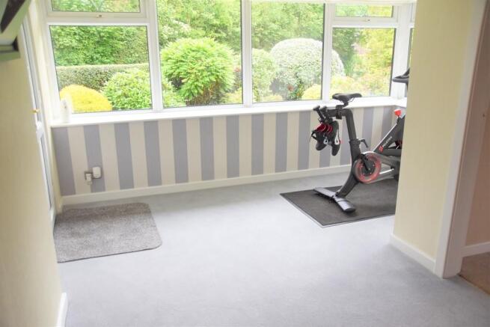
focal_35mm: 33
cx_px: 245
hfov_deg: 57.2
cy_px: 164
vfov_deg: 40.0
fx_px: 449
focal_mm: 22
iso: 500
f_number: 3.5
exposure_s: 1/250
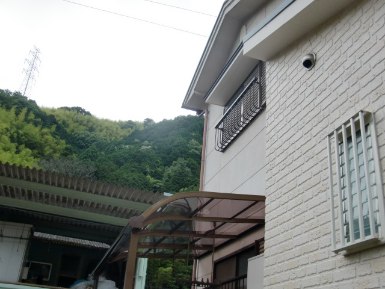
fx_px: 423
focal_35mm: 38
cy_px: 144
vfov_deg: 37.7
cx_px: 192
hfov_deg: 49.0
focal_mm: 6.66
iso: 64
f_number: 3.9
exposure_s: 1/500
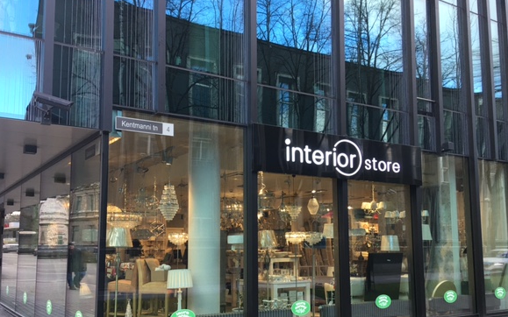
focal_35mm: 34
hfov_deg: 56.7
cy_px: 202
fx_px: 471
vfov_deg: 37.0
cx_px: 256
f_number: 2.2
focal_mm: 4.15
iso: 25
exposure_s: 1/33
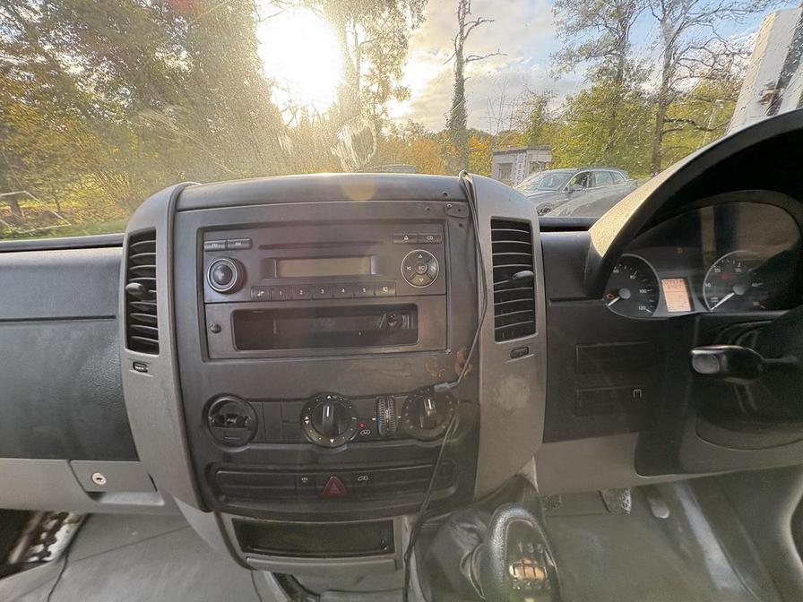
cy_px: 301
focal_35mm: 14
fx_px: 325
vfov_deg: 85.7
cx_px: 402
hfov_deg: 102.1
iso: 100
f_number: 2.2
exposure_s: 1/139
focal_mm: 2.22
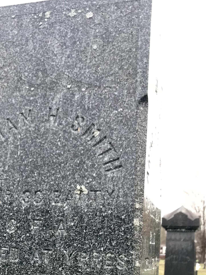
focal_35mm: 59
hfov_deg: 24.1
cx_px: 21
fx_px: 468
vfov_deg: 31.5
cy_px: 235
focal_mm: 3.99
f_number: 1.8
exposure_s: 1/120
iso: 32
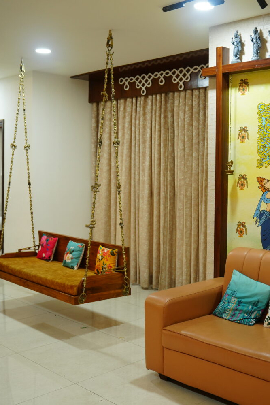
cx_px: 192
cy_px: 204
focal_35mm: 43
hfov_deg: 30.8
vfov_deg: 45.4
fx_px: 484
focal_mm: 28
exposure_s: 1/125
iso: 800
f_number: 2.8
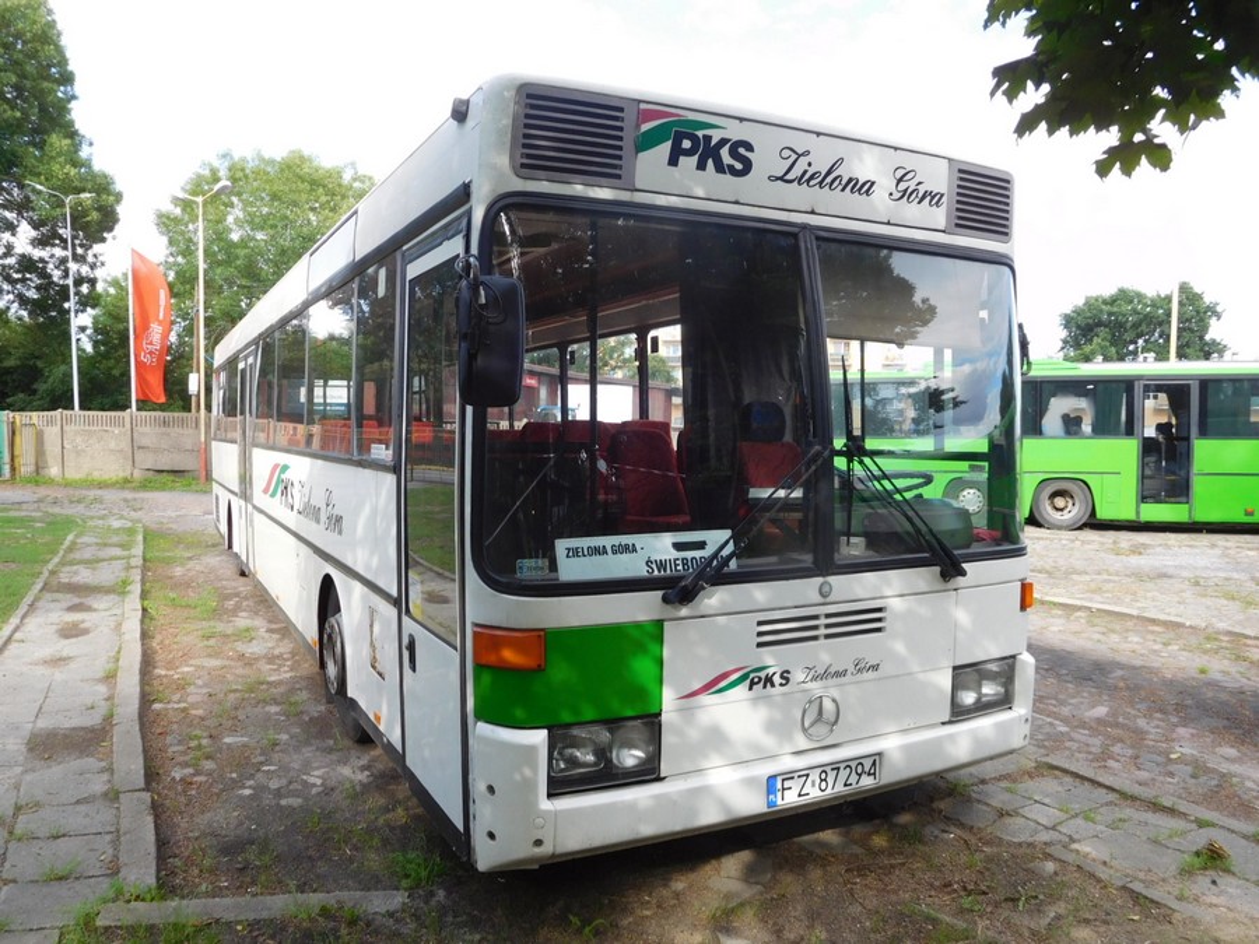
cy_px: 472
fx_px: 909
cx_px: 630
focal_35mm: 25
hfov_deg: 69.4
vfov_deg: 54.9
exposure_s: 1/250
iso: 125
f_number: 3.4
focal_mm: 4.5
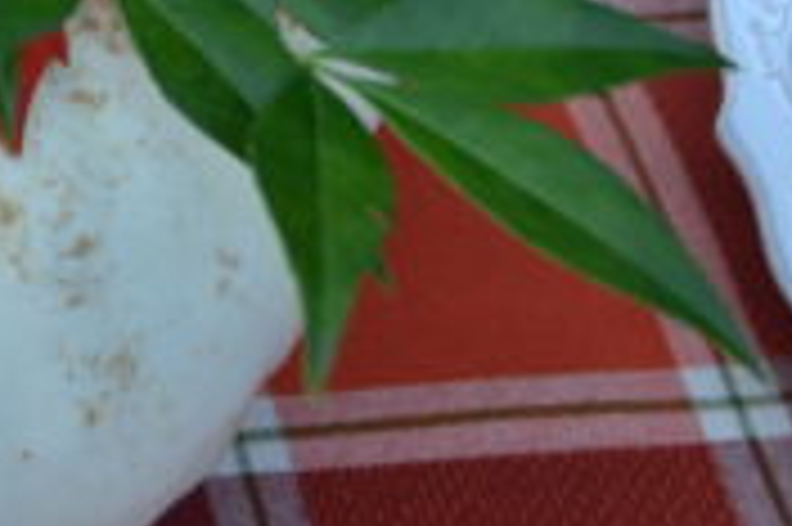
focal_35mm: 149
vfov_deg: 8.9
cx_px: -392
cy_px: -328
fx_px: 3268
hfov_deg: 13.1
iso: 400
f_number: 5
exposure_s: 1/100
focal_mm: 29
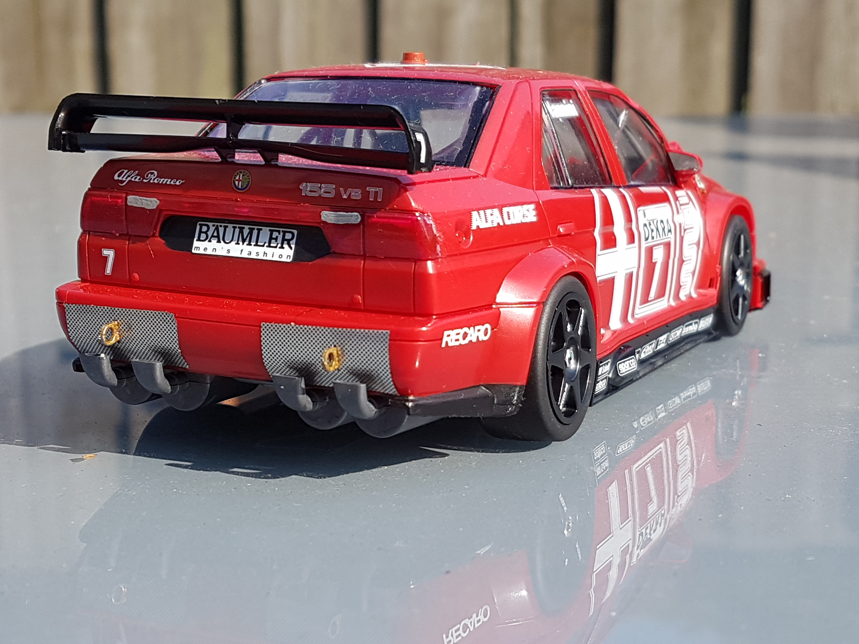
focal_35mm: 26
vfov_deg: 53.1
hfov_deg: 67.3
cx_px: 430
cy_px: 322
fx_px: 645
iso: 40
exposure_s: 1/1388
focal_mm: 4.2
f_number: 1.7
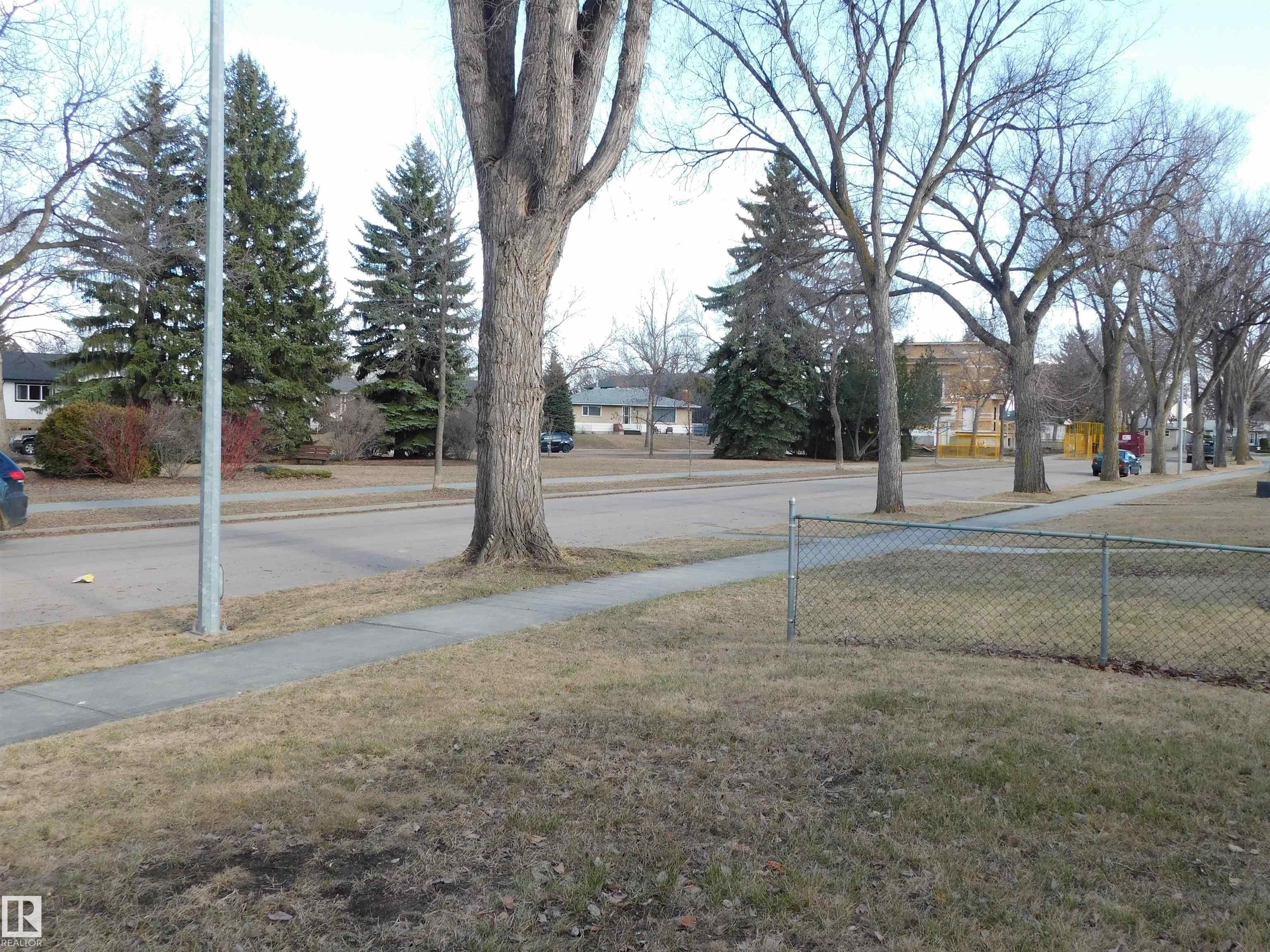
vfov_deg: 46.8
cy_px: 476
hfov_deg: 60.0
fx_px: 1101
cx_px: 635
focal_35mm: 30
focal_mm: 5.3
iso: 125
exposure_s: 1/200
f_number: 3.2
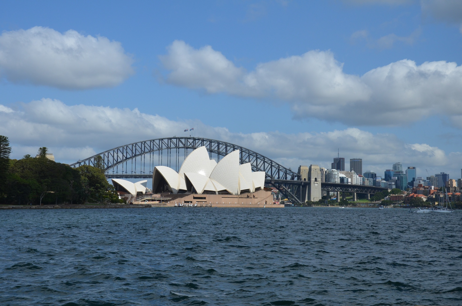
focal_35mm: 57
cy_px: 153
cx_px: 231
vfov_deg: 23.7
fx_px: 730
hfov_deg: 35.1
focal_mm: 38
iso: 400
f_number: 8
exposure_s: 1/2000
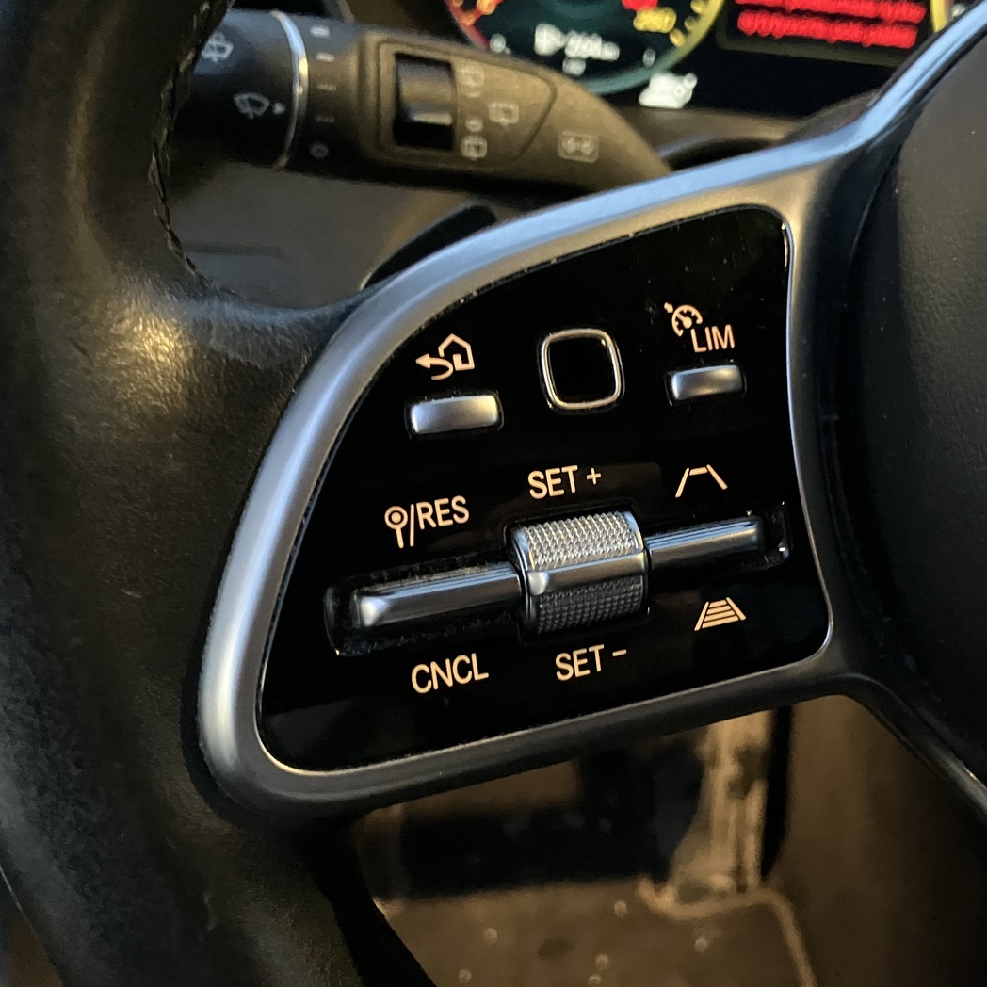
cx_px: 677
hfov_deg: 47.5
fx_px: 1097
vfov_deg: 48.4
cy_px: 481
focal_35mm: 34
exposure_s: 1/15
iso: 1600
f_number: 1.8
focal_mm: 3.99
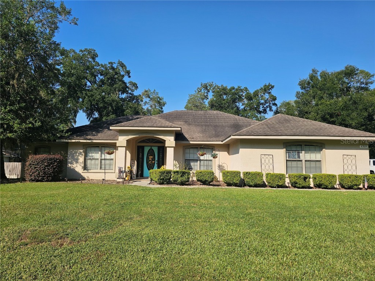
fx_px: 249
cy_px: 140
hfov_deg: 73.9
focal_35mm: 23
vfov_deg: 58.9
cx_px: 188
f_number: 1.7
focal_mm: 6.3
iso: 16
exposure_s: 1/1311
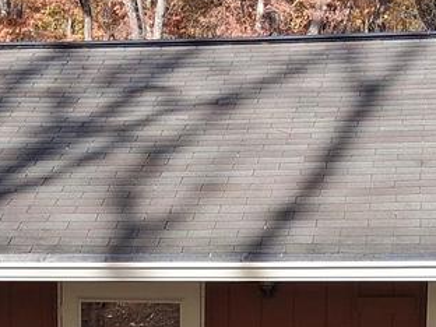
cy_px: 493
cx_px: 129
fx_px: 1511
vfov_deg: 11.8
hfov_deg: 16.4
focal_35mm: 120
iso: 25
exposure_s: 1/344
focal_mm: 3.98
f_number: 1.8
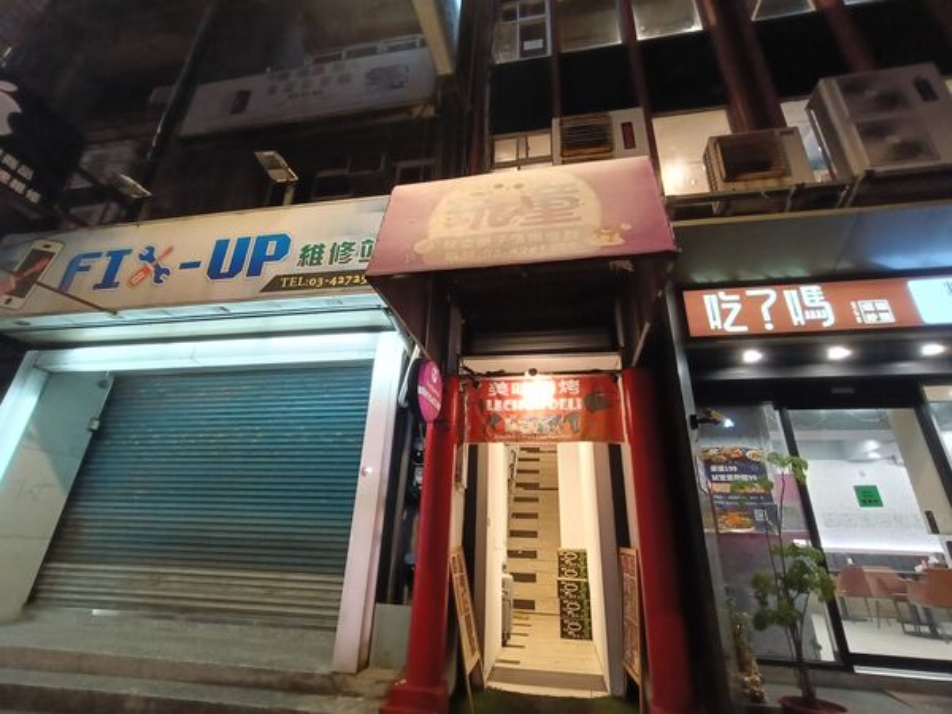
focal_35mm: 16
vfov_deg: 78.1
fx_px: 440
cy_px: 357
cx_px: 476
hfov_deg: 94.5
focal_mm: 1.68
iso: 400
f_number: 2.2
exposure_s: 1/33.3
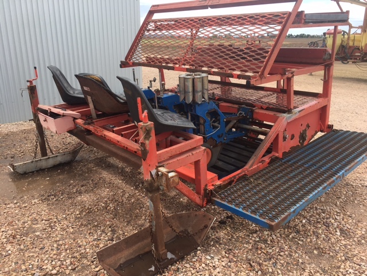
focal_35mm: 29
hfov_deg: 61.7
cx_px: 184
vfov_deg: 48.2
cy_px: 138
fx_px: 307
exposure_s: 1/739
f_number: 2.2
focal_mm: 4.15
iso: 25
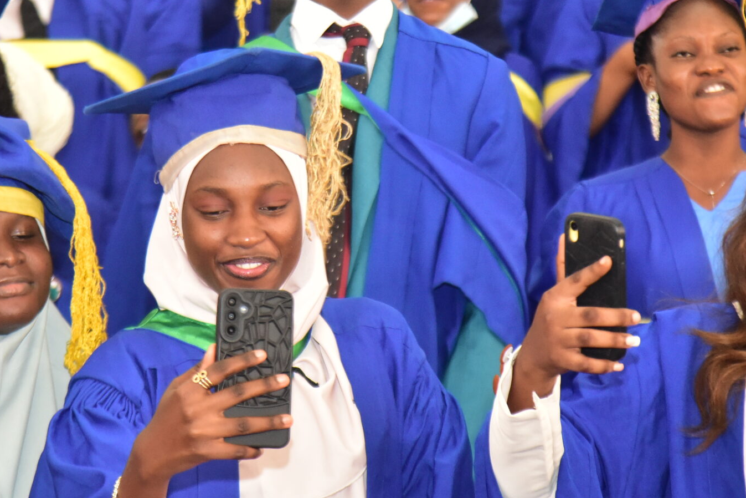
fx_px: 4724
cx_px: 286
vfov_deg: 6.0
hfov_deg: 9.0
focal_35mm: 228
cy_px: 151
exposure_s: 1/100
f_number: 4.5
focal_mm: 120
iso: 4000
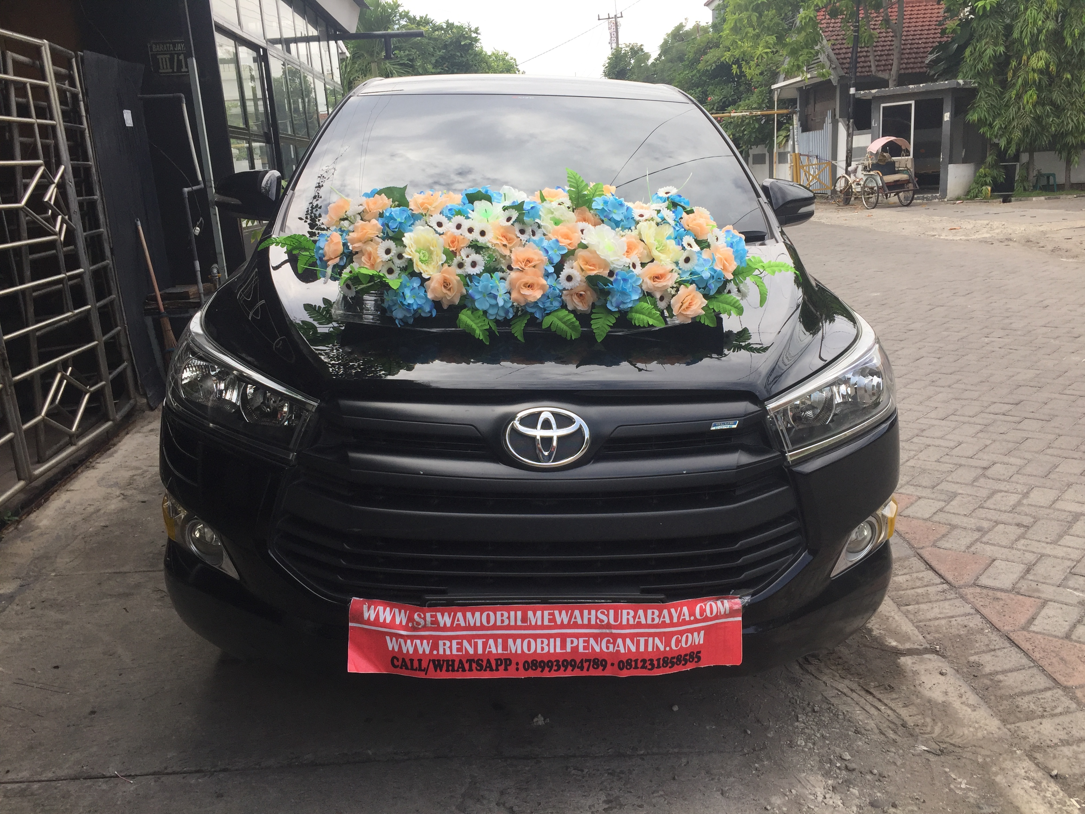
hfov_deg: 61.7
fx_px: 909
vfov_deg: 48.2
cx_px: 542
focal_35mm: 29
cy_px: 407
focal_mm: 4.15
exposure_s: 1/719
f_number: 2.2
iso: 32
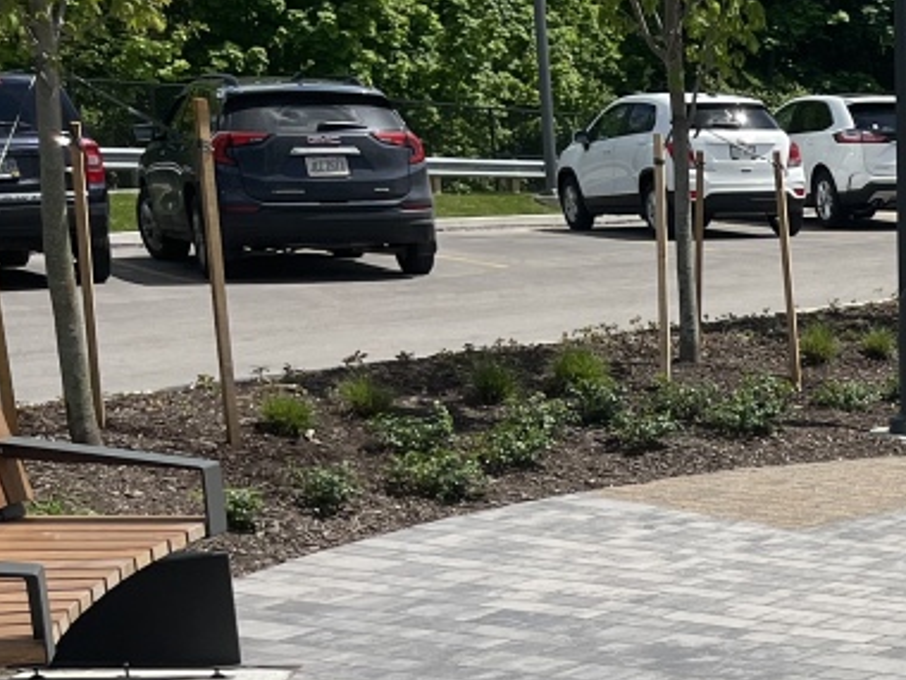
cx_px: 1345
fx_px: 2146
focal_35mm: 82
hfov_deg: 20.5
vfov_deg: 17.4
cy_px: 754
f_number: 1.6
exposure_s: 1/5556
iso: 50
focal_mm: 5.1
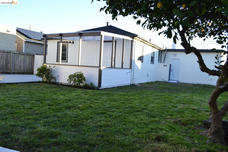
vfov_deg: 47.9
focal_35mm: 27
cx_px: 114
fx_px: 171
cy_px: 76
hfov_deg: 67.4
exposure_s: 1/125
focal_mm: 18
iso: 180
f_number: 5.6
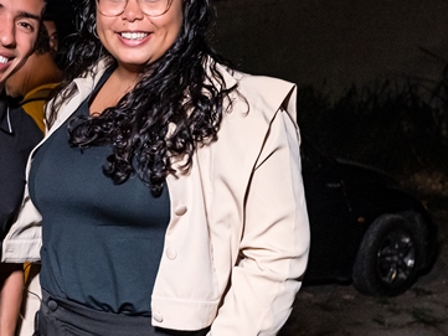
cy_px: 205
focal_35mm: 71
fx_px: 919
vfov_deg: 20.7
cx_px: 53
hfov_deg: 26.6
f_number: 2.8
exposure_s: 1/250
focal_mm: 24
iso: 2500
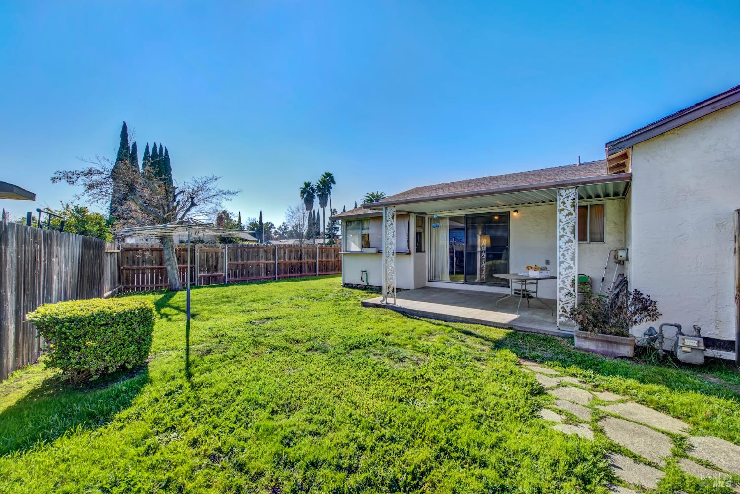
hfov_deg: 104.2
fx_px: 288
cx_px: 370
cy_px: 247
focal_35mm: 14
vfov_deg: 81.3
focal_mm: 14
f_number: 14
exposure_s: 1/80
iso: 100
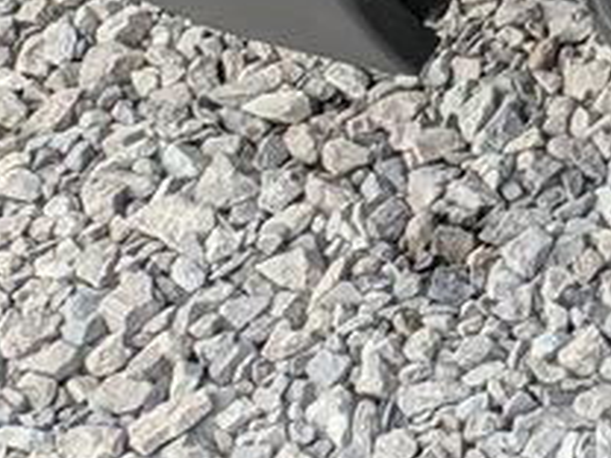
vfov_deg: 8.9
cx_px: 1608
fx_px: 2718
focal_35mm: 154
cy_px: -558
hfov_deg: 10.5
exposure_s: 1/748
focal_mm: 5.43
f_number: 1.89
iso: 43
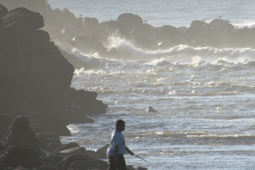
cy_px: 79
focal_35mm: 689
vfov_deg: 2.0
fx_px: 4883
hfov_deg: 3.0
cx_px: 275
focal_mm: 300
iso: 100
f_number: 6.3
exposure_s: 1/640
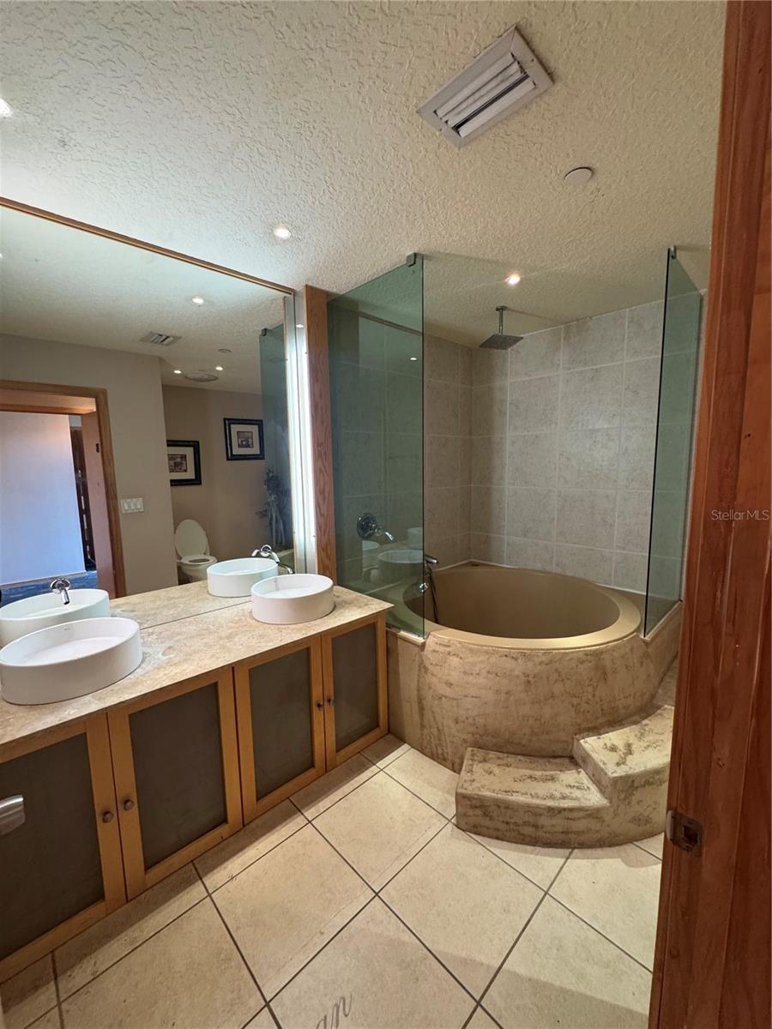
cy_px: 514
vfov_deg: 102.1
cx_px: 386
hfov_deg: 85.7
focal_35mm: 14
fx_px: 416
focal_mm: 2.22
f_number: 2.2
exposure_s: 1/60
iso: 400
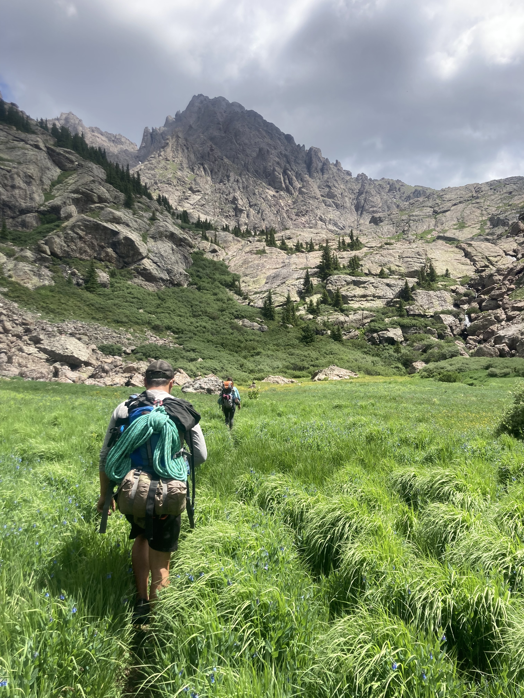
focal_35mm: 28
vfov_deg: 63.4
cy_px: 349
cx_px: 262
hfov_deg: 49.7
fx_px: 565
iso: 20
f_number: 1.8
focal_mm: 3.99
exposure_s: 1/1567
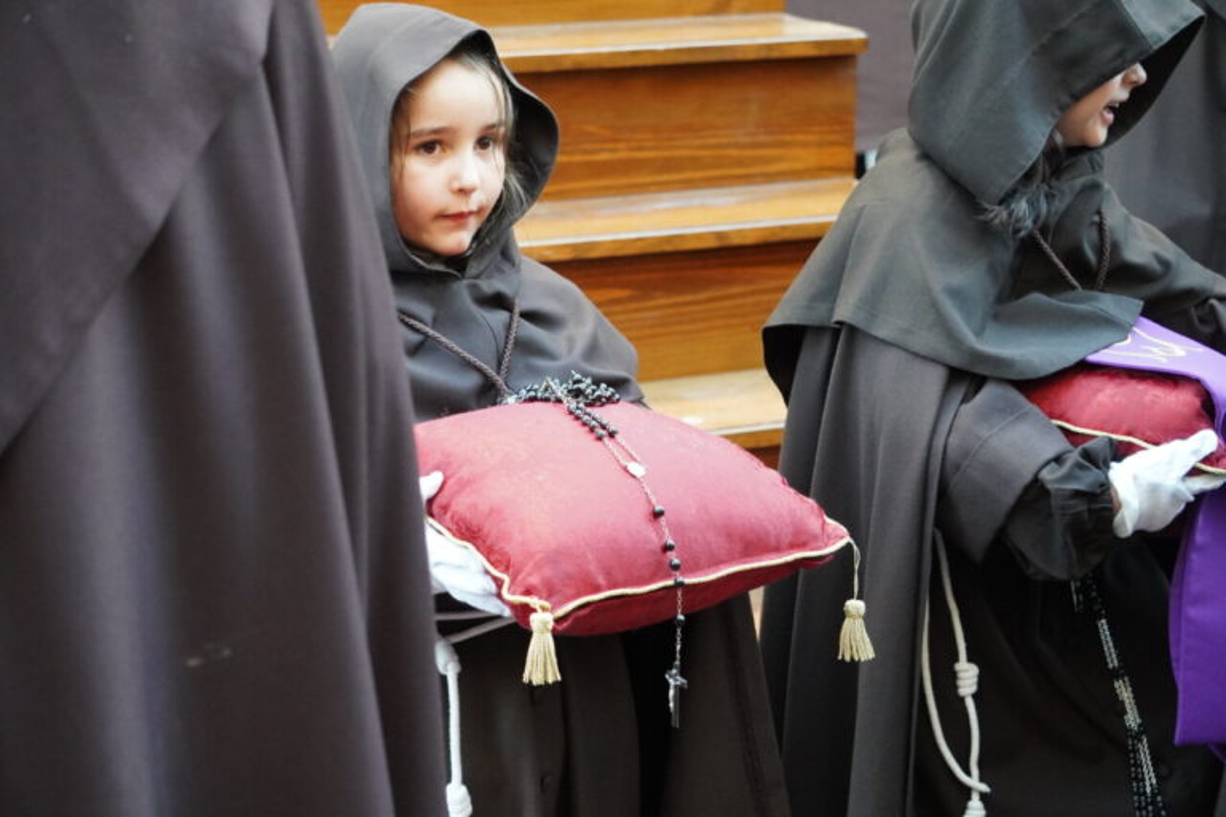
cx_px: 613
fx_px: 2809
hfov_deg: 24.6
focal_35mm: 82
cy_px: 408
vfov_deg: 16.6
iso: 4000
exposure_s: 1/160
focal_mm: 55
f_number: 4.5
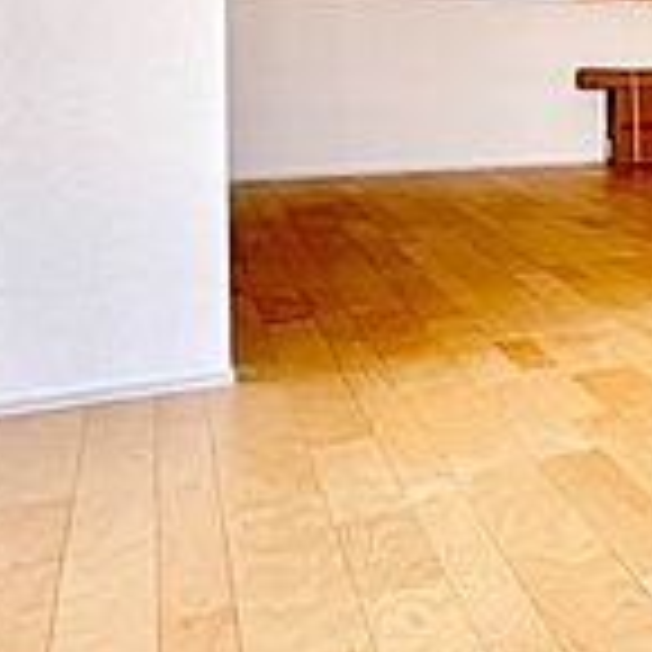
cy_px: 97
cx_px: 1219
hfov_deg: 20.5
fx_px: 1129
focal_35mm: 53
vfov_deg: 31.1
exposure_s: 1/99
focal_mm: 2.22
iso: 160
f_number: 2.2
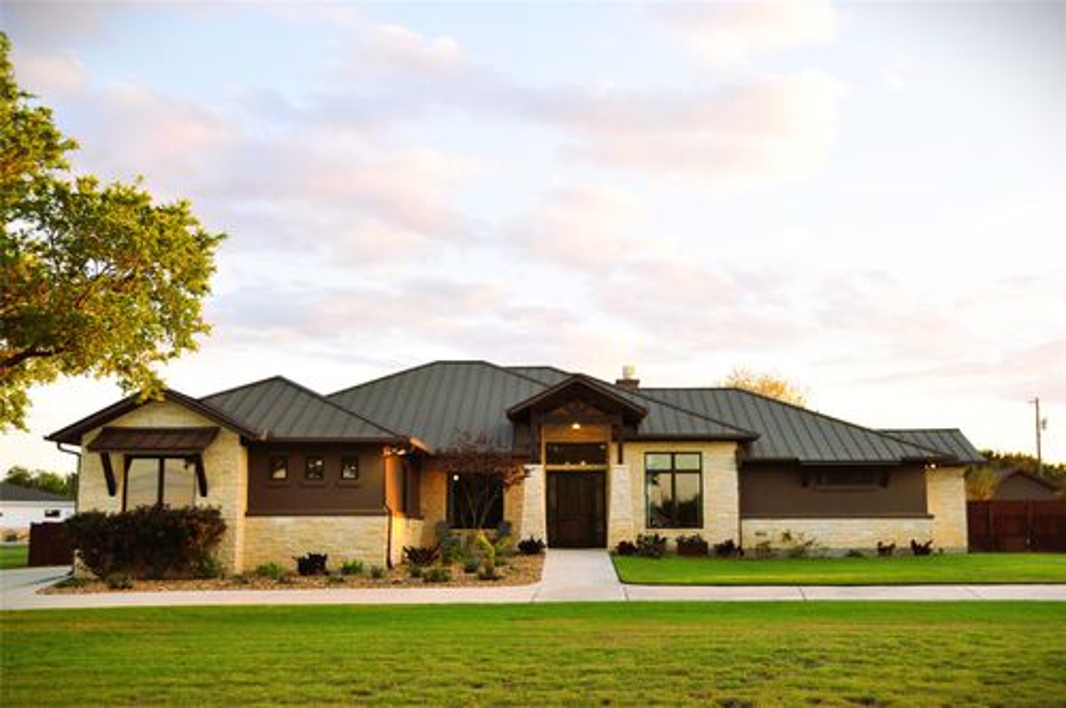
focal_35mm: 36
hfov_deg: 53.2
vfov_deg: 36.8
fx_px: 1065
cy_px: 354
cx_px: 533
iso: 200
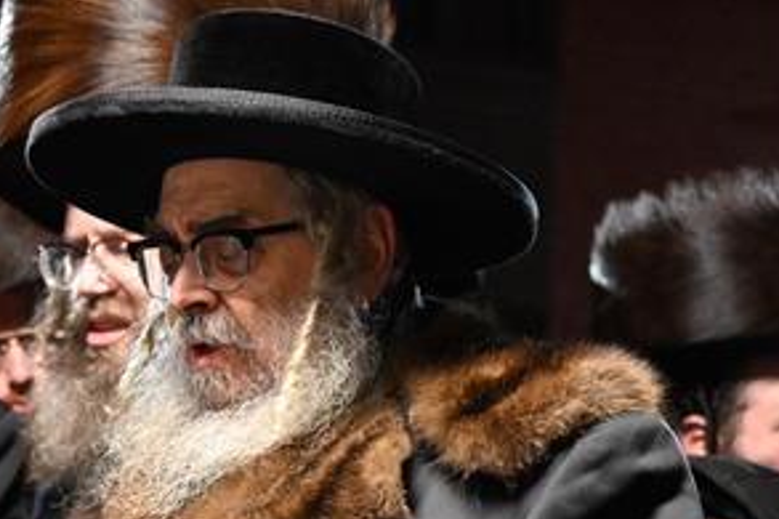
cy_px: 608
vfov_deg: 10.2
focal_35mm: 133
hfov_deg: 15.4
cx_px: 290
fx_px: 2876
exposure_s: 1/125
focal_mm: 38
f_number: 2.8
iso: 4000
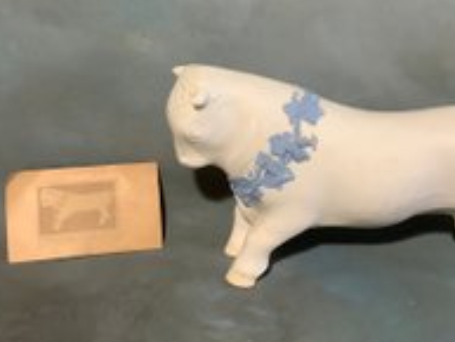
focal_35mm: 55
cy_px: 133
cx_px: 275
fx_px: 723
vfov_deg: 26.5
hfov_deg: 34.8
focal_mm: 3.3
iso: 250
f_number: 2.4
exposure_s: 1/60
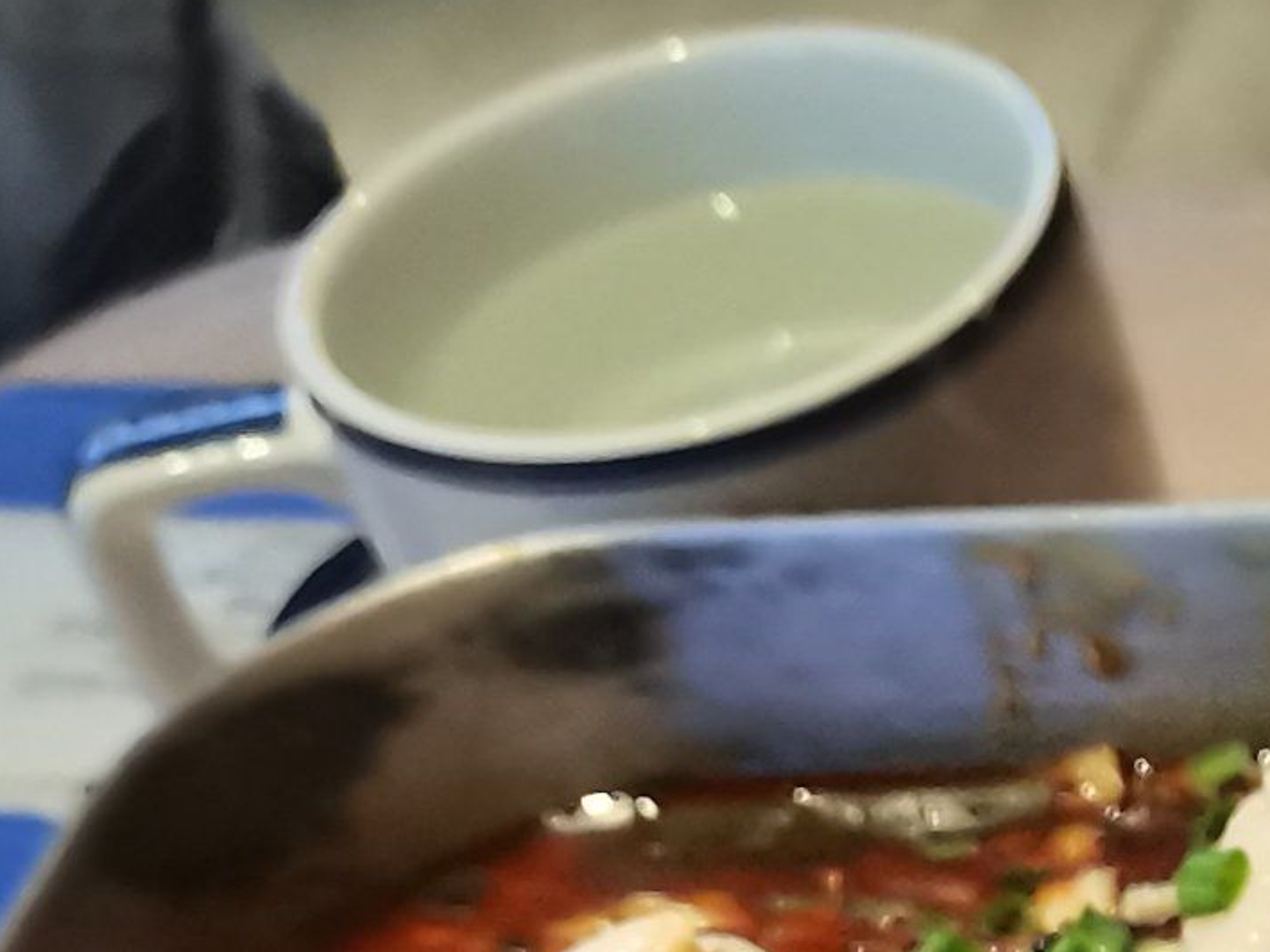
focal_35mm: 104
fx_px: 3816
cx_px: 2007
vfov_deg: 13.0
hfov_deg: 16.8
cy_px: 1684
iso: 400
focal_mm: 4.94
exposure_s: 1/100
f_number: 1.9
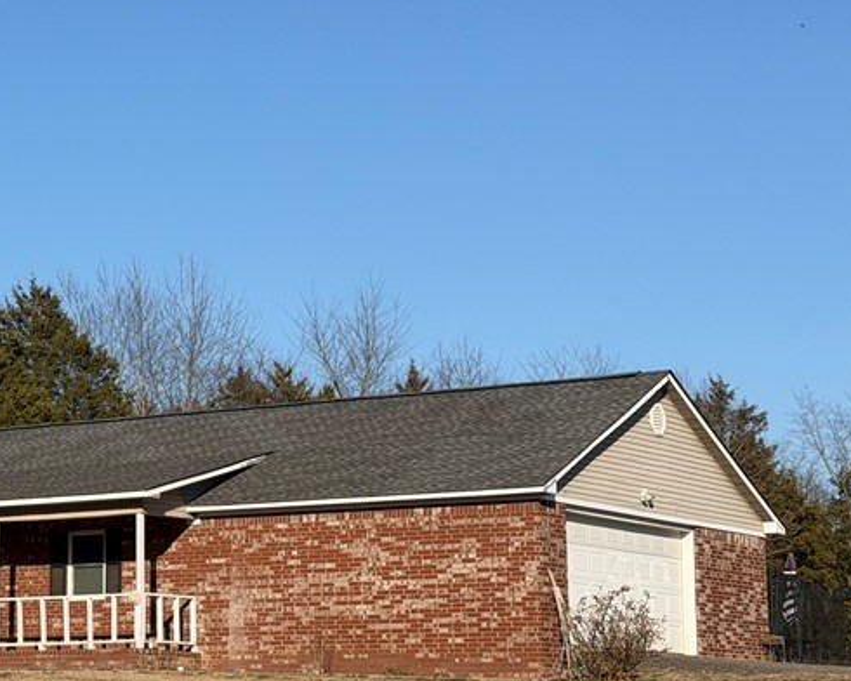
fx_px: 2468
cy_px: 306
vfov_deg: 15.7
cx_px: 38
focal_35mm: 98
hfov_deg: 19.1
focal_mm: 6.76
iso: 64
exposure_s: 1/6024
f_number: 1.78
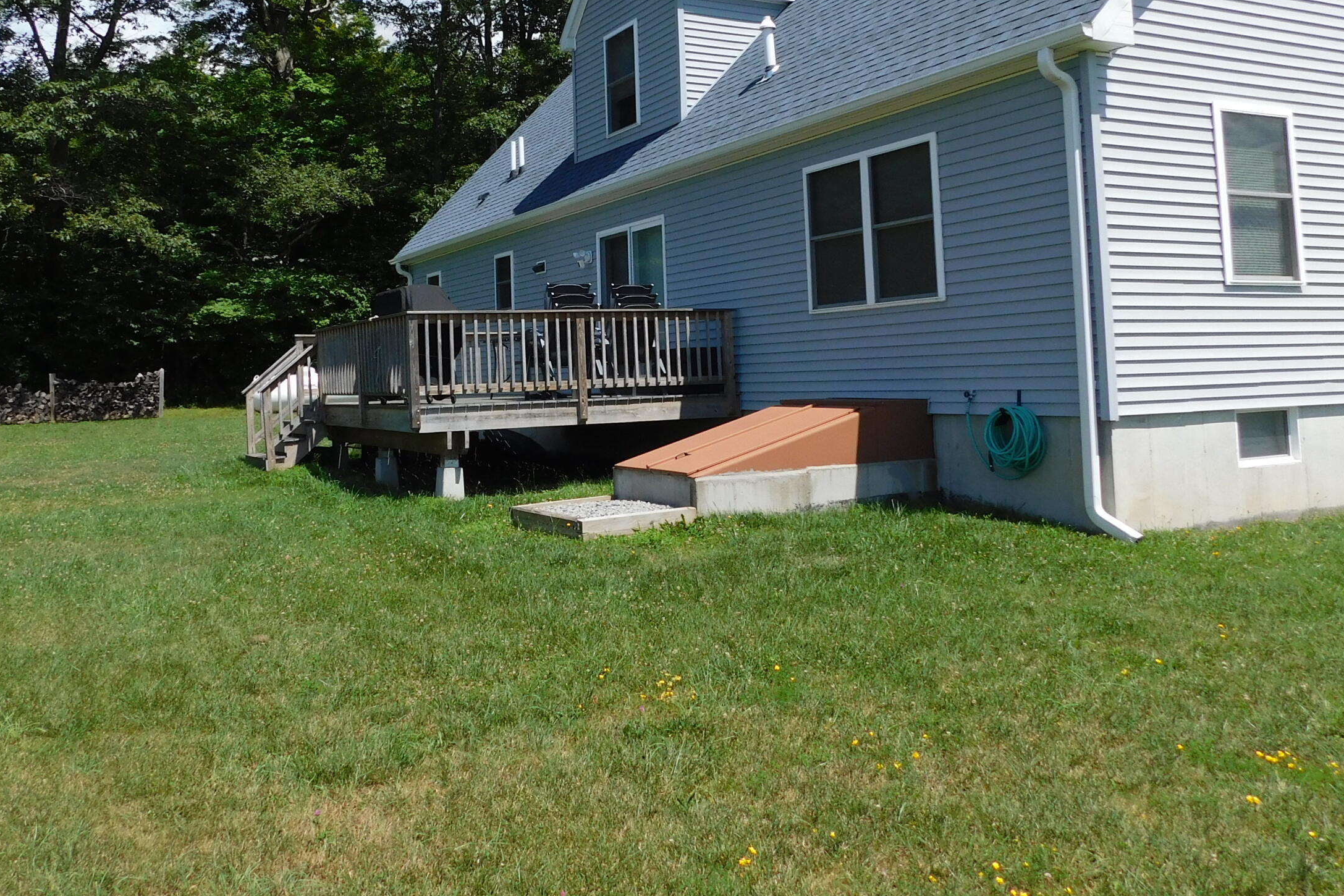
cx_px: 557
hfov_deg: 56.9
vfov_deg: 39.4
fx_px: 1232
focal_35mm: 33
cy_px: 285
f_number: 6
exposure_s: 1/500
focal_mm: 4
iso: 125
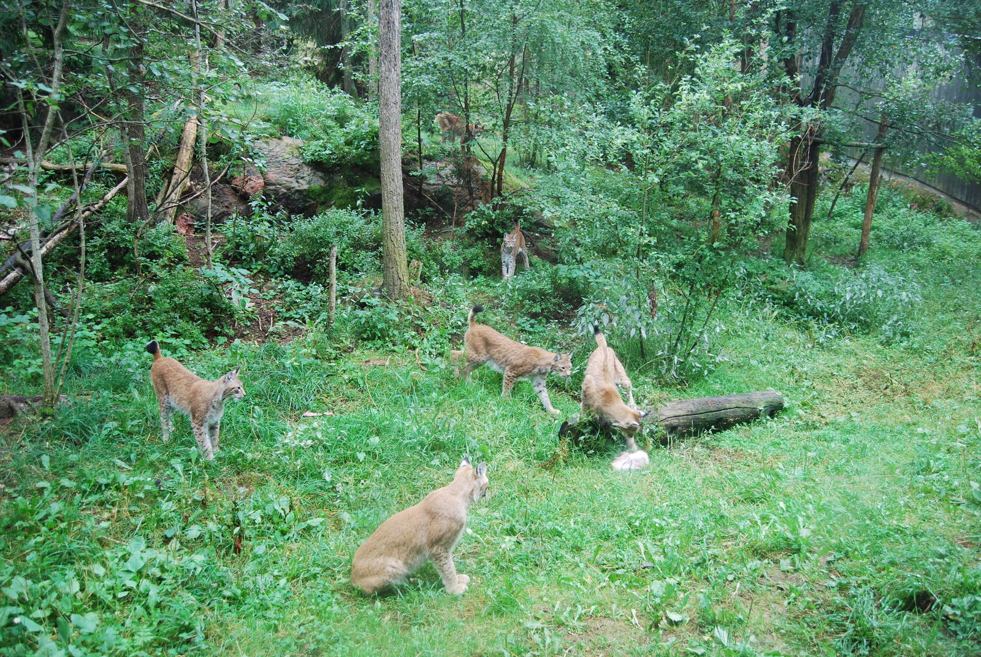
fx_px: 737
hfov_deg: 67.3
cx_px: 490
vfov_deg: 48.0
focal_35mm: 27
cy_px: 328
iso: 200
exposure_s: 1/60
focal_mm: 18
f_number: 4
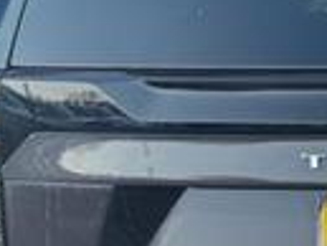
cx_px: 360
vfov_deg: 15.7
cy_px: 180
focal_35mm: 94
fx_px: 889
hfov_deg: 19.9
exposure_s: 1/1653
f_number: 1.78
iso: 100
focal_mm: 6.76
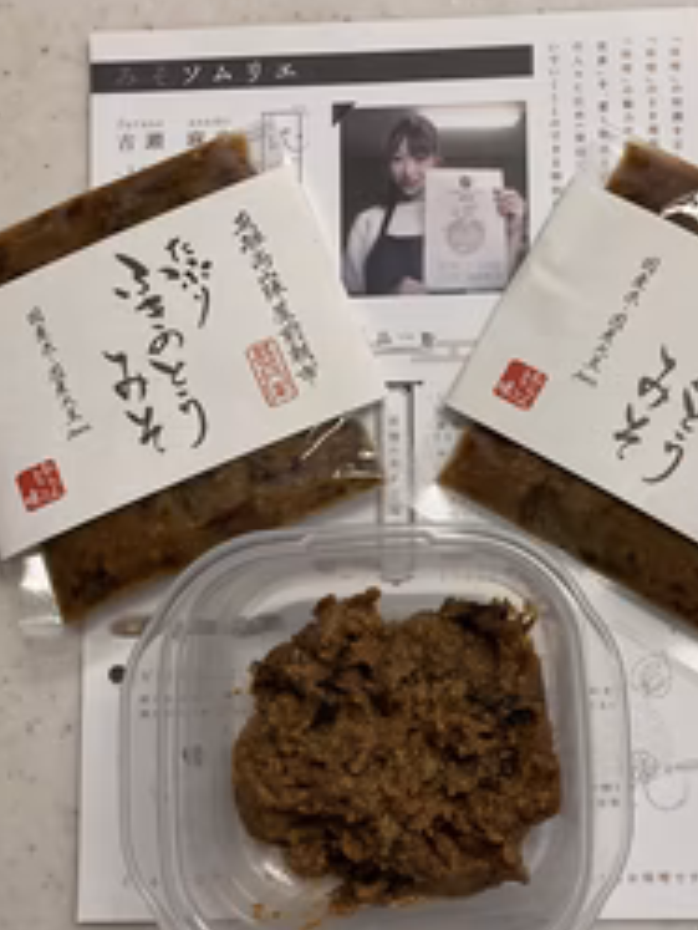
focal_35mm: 45
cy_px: 486
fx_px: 1209
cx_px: 463
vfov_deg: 42.0
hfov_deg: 32.0
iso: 80
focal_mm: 3.99
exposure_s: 1/50
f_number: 1.8
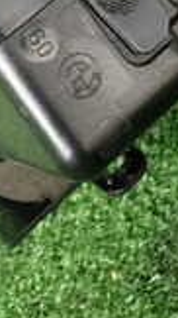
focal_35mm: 101
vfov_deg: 19.8
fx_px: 848
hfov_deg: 12.0
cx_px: 68
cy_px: -67
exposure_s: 1/60
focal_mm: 4.5
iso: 160
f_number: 2
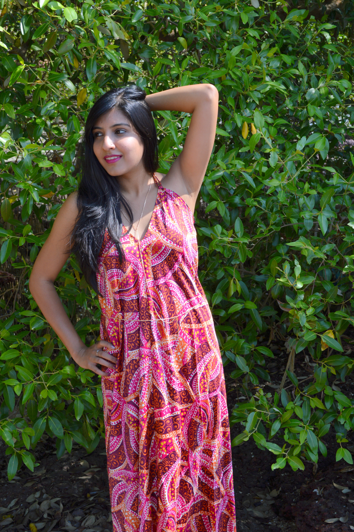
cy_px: 266
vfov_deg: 41.1
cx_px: 177
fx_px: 709
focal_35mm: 48
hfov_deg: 28.0
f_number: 6.3
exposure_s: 1/160
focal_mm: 32
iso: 100
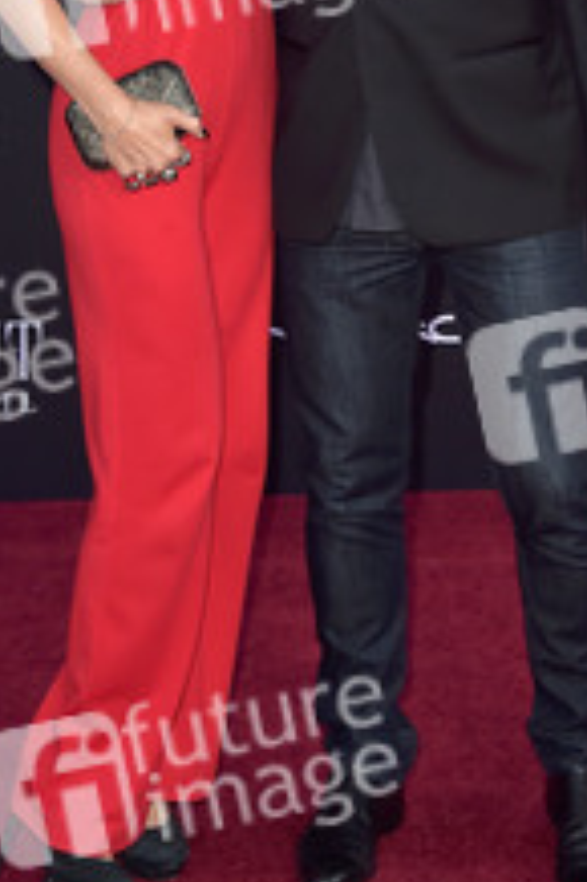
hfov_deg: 13.5
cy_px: 166
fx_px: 2474
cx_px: 310
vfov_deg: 20.0
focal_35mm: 101
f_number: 7.1
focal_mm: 55
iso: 400
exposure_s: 1/250
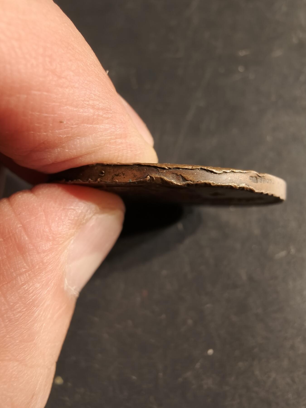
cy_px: 204
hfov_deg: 58.9
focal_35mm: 23
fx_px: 271
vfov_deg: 73.9
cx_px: 153
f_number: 2
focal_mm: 2.32
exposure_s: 1/50
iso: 125
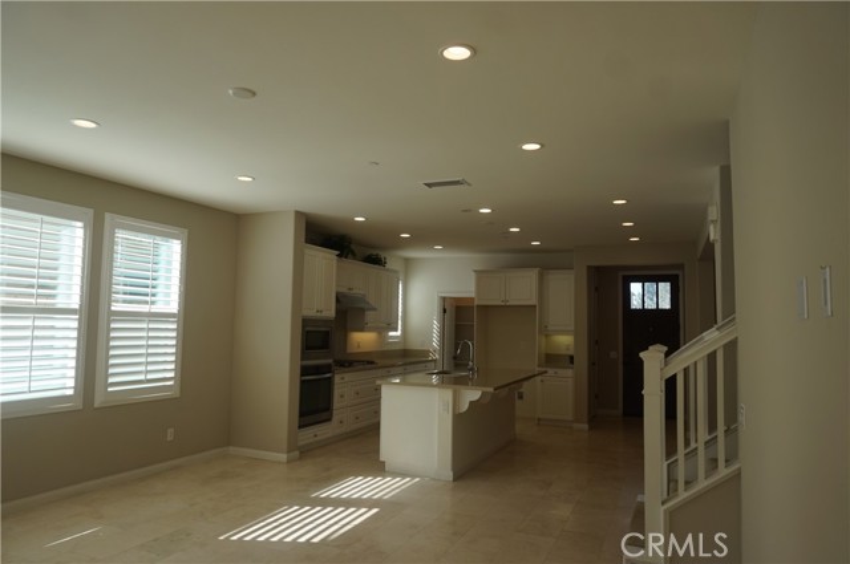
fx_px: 566
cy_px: 282
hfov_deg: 73.8
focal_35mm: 24
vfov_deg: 53.0
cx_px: 425
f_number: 5.6
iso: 100
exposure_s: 1/80
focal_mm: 16
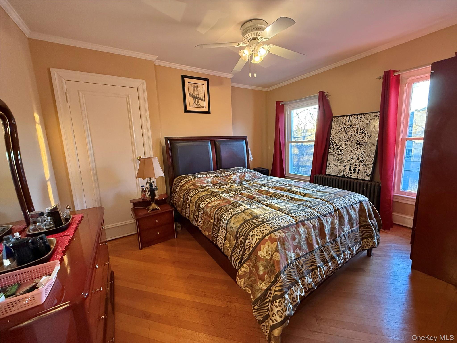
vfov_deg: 85.7
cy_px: 172
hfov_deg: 102.1
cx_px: 228
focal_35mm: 14
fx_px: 185
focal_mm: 2.22
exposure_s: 1/60
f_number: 2.2
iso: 400
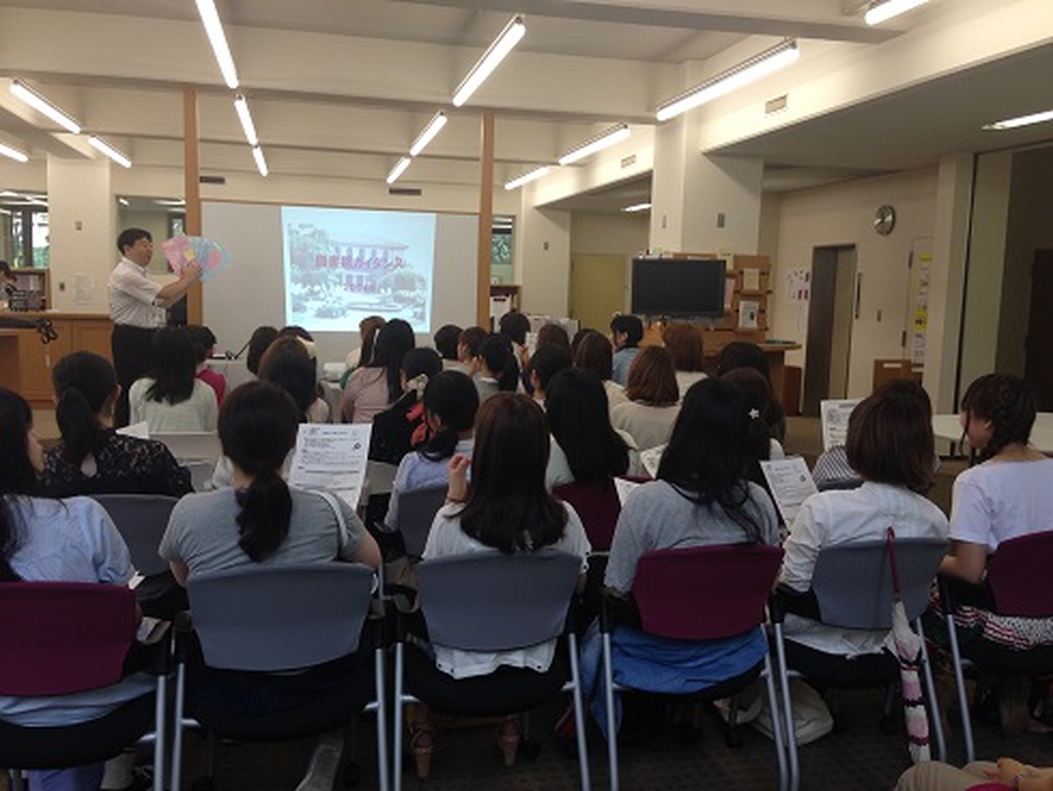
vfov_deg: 43.0
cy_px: 396
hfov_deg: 55.3
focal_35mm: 33
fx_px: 1004
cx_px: 526
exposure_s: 1/40
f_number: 2.4
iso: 64
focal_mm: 4.12
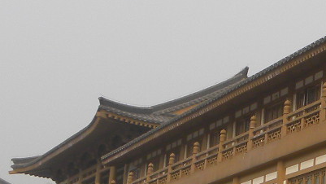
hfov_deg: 17.4
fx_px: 977
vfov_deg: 10.6
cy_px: 1
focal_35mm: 113
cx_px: 462
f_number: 5.6
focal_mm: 4.6
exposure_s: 1/317
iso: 64
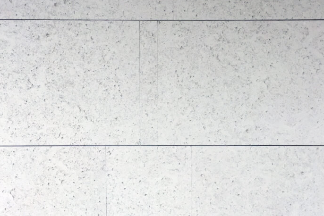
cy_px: 91
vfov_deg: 29.8
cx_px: 170
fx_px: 405
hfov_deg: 43.6
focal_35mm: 45
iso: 50
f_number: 2.2
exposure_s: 1/100
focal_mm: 4.15
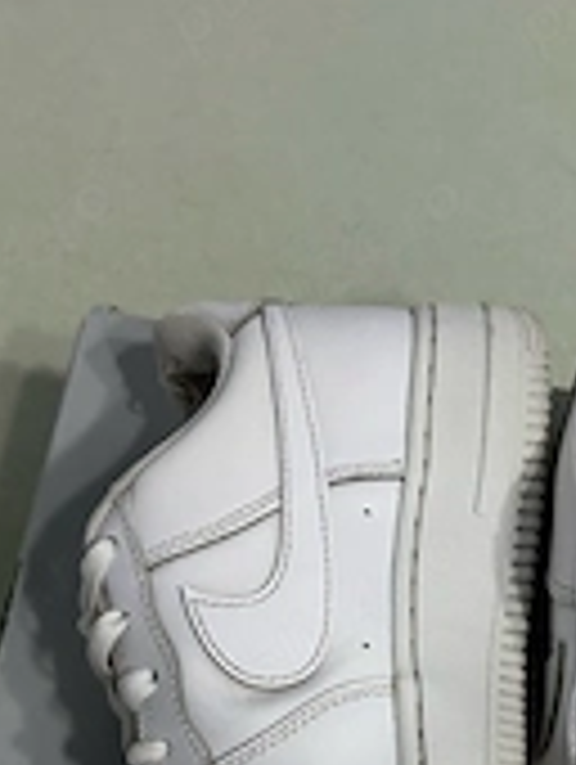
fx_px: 1350
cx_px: 405
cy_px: 693
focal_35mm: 61
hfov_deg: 23.9
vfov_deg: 30.2
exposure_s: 1/50
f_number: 1.5
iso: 320
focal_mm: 5.7
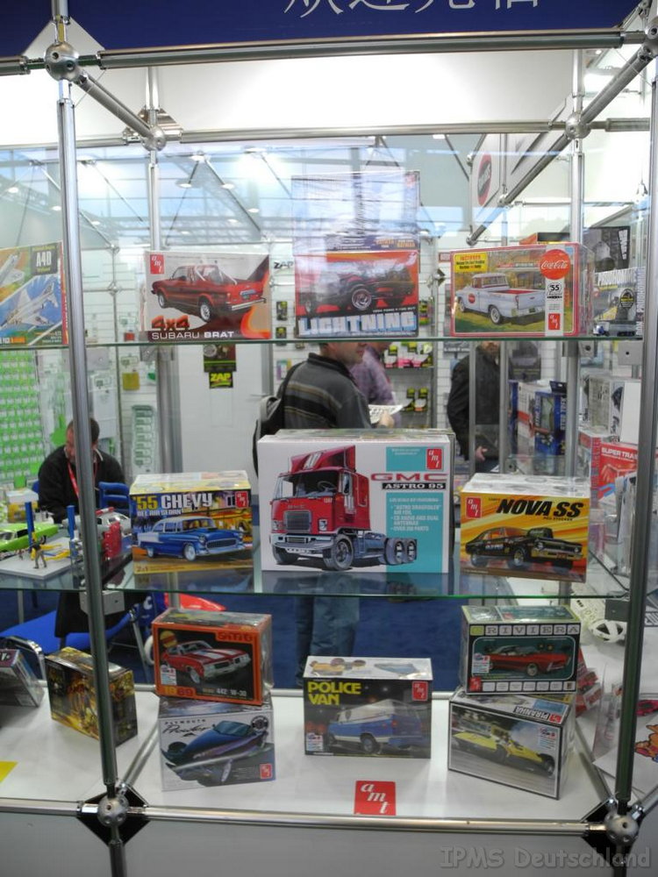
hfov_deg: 49.7
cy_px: 438
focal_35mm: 28
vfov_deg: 63.4
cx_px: 329
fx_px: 710
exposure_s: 1/60
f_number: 2.8
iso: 100
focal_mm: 6
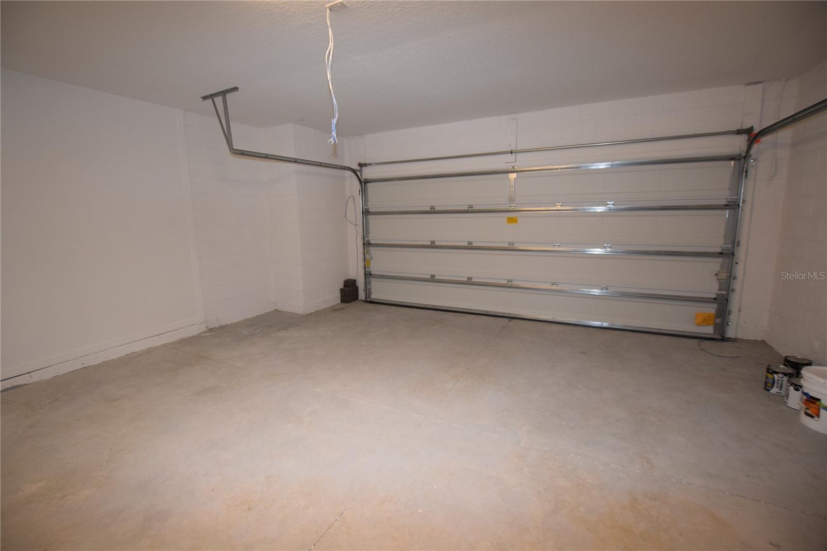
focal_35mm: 15
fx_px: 344
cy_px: 276
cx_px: 414
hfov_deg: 100.4
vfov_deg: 77.3
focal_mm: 10
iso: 800
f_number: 4.5
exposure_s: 1/80
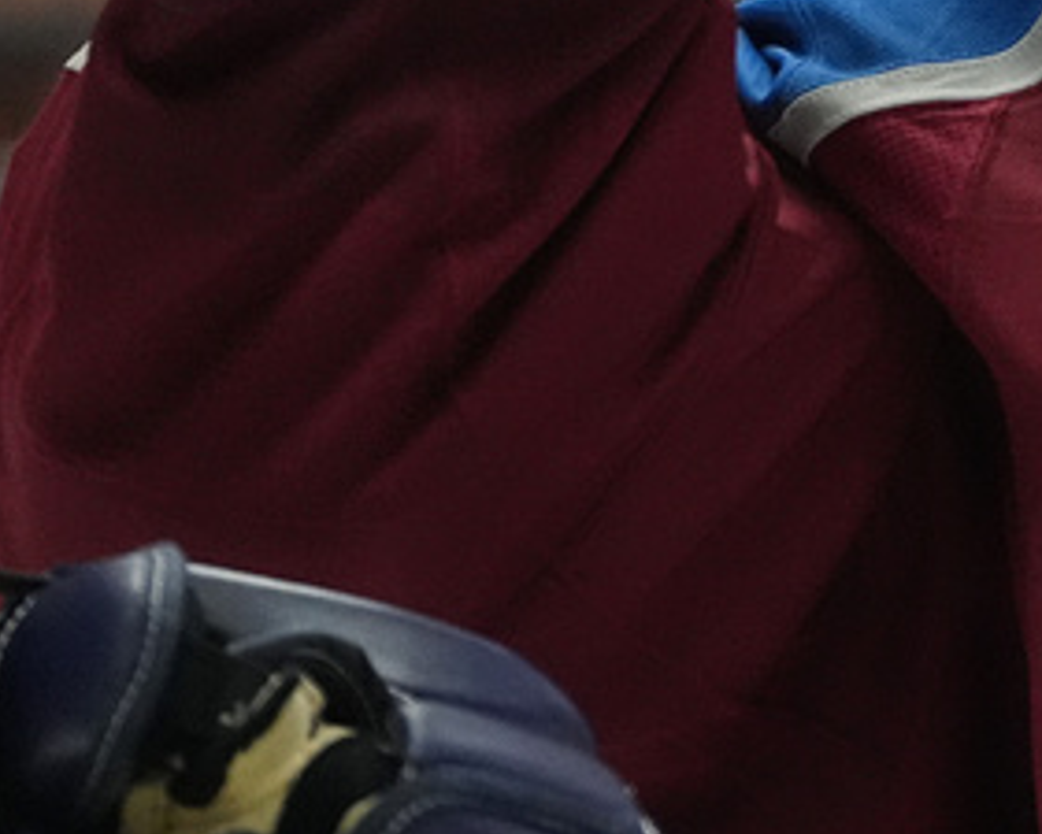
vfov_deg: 1.3
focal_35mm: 1207
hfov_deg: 1.6
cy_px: -180
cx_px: 1854
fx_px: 37236
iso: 6400
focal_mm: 353
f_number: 5.6
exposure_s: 1/1000
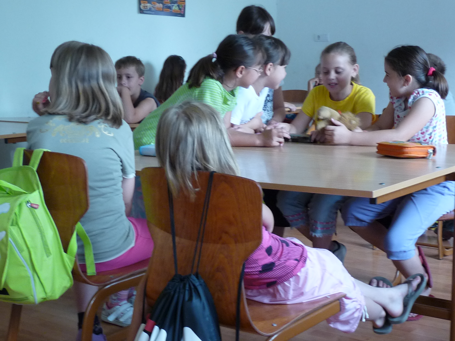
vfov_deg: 25.2
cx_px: 228
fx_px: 762
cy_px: 170
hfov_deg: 33.2
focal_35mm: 58
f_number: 3
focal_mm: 5.9
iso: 200
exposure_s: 1/30
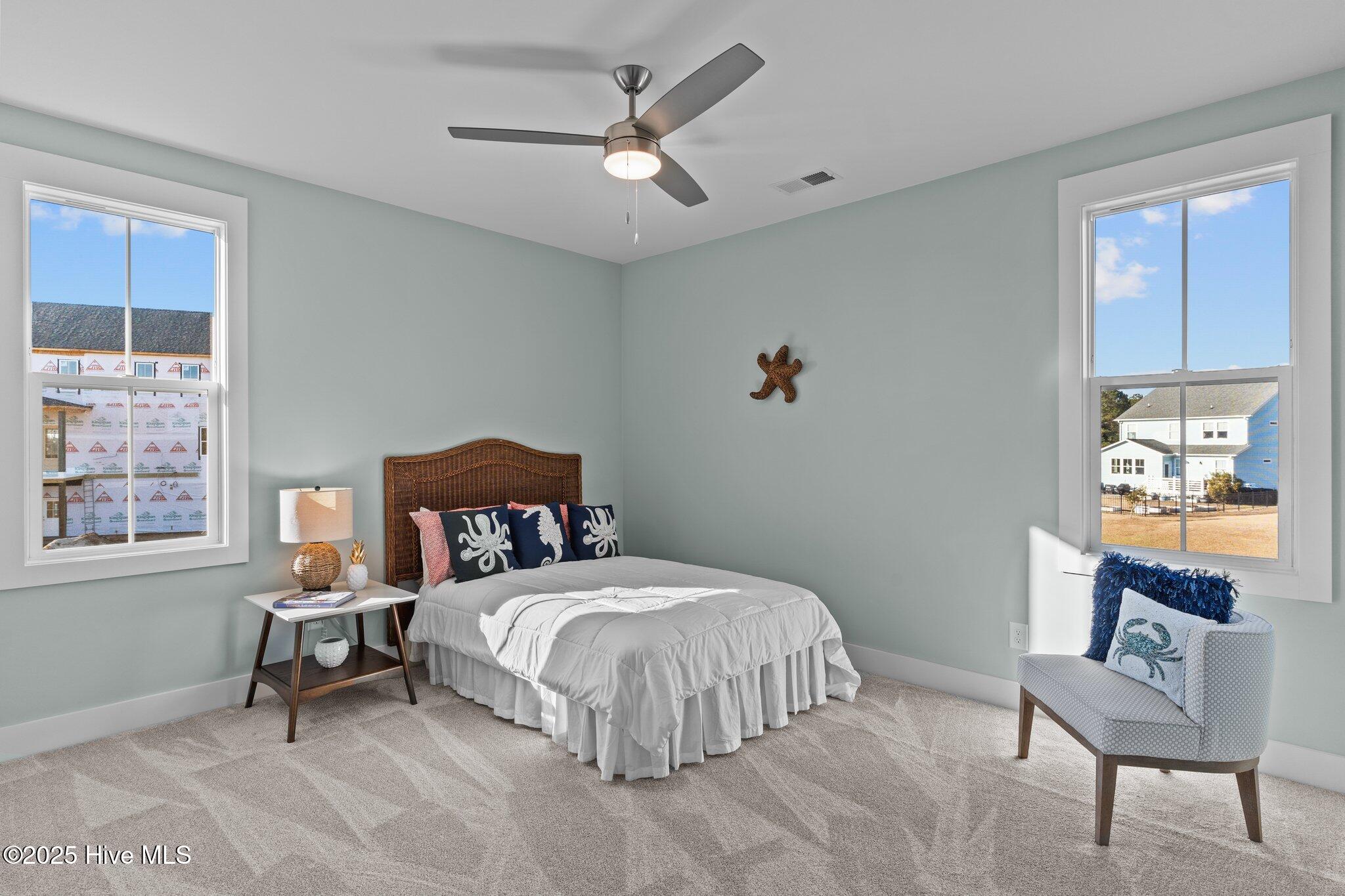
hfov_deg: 90.0
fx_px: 672
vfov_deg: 67.4
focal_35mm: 18
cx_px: 672
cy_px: 448
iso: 125
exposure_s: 1/5
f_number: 9
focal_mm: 18
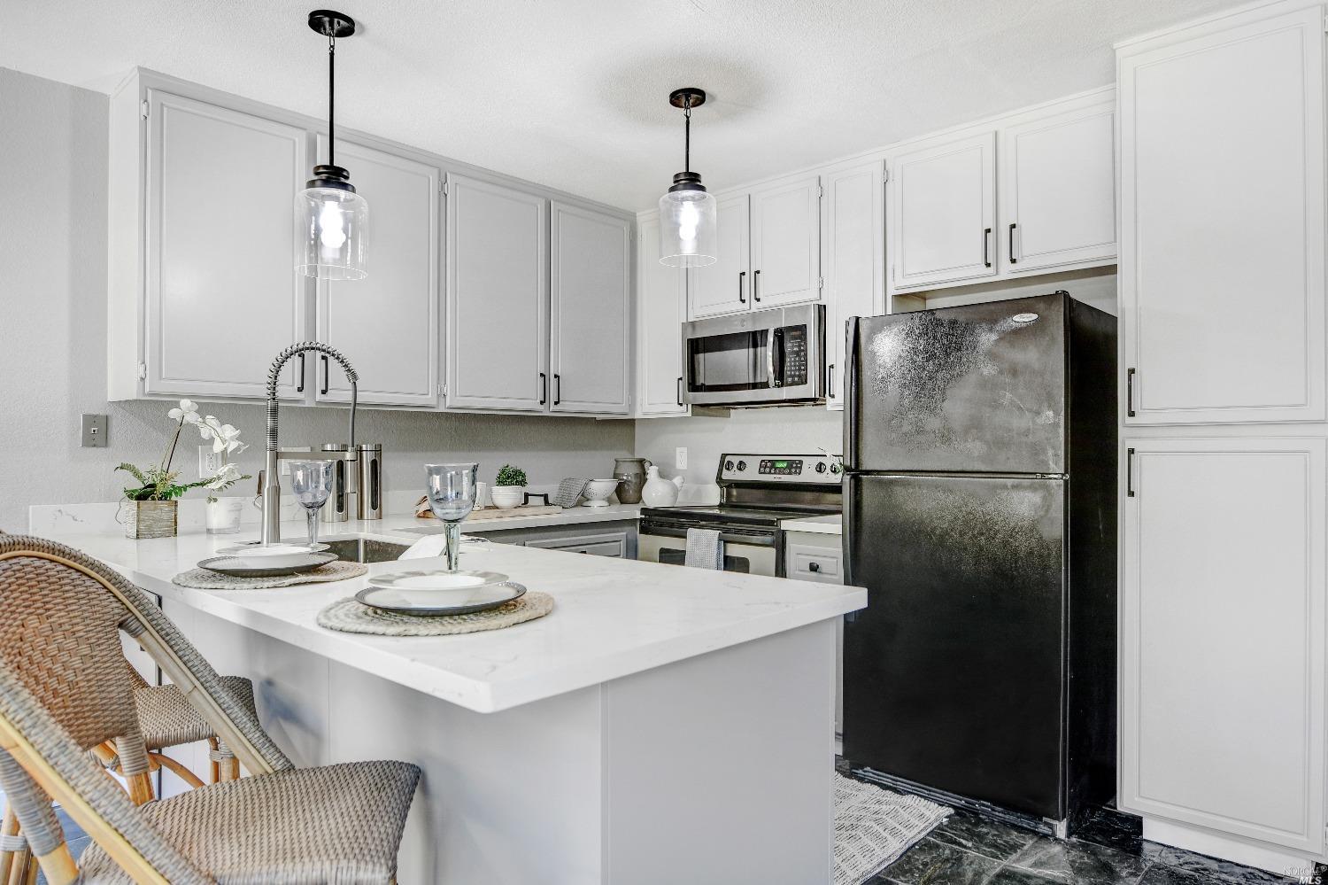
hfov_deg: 81.2
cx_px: 664
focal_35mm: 21
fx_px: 774
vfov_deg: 59.5
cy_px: 442
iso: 100
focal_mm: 14
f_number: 2.8
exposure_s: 1/30
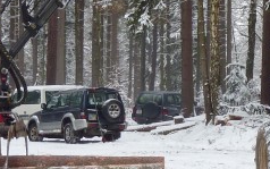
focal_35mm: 171
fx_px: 1259
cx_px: 192
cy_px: 78
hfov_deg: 12.2
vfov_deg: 7.7
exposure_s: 1/50
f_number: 3.7
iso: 80
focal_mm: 6.9
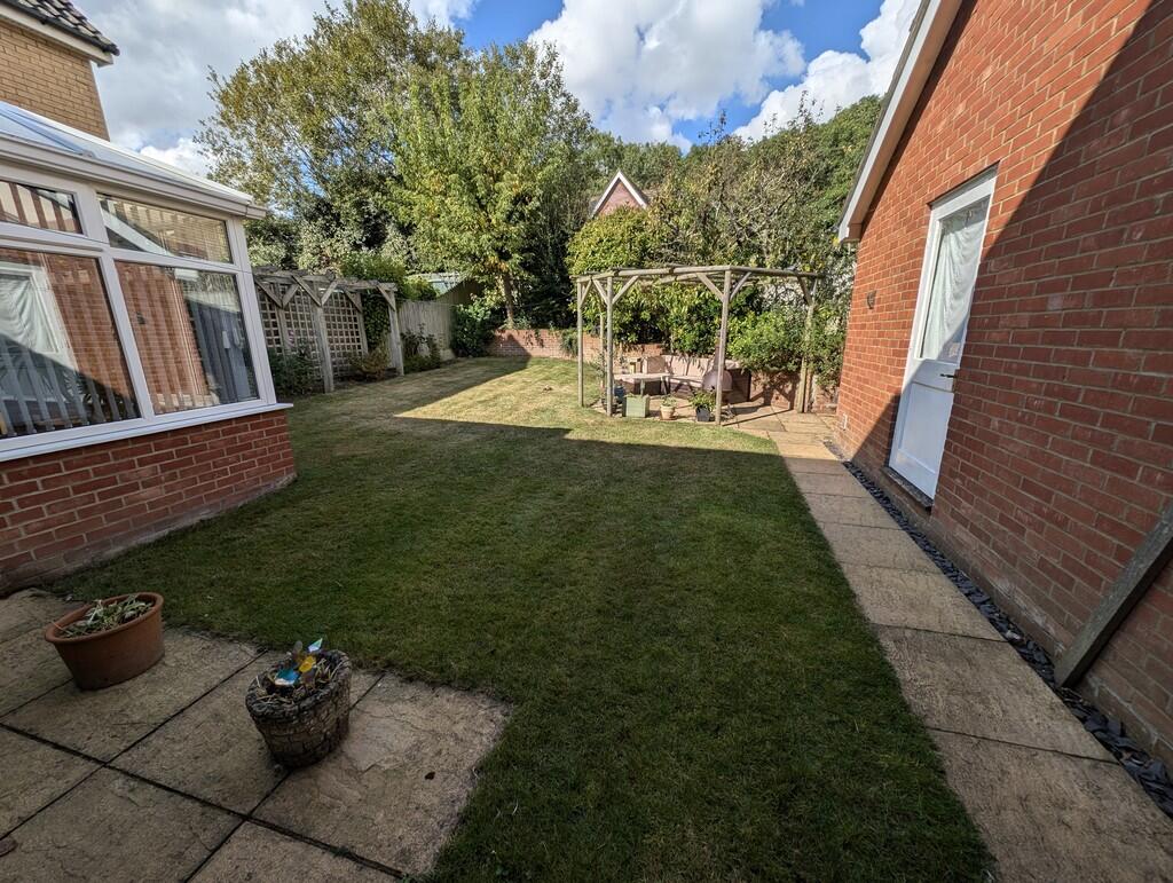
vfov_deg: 94.6
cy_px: 442
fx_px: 407
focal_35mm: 12
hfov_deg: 110.5
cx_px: 586
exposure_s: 1/2058
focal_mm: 2.23
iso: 39
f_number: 1.95
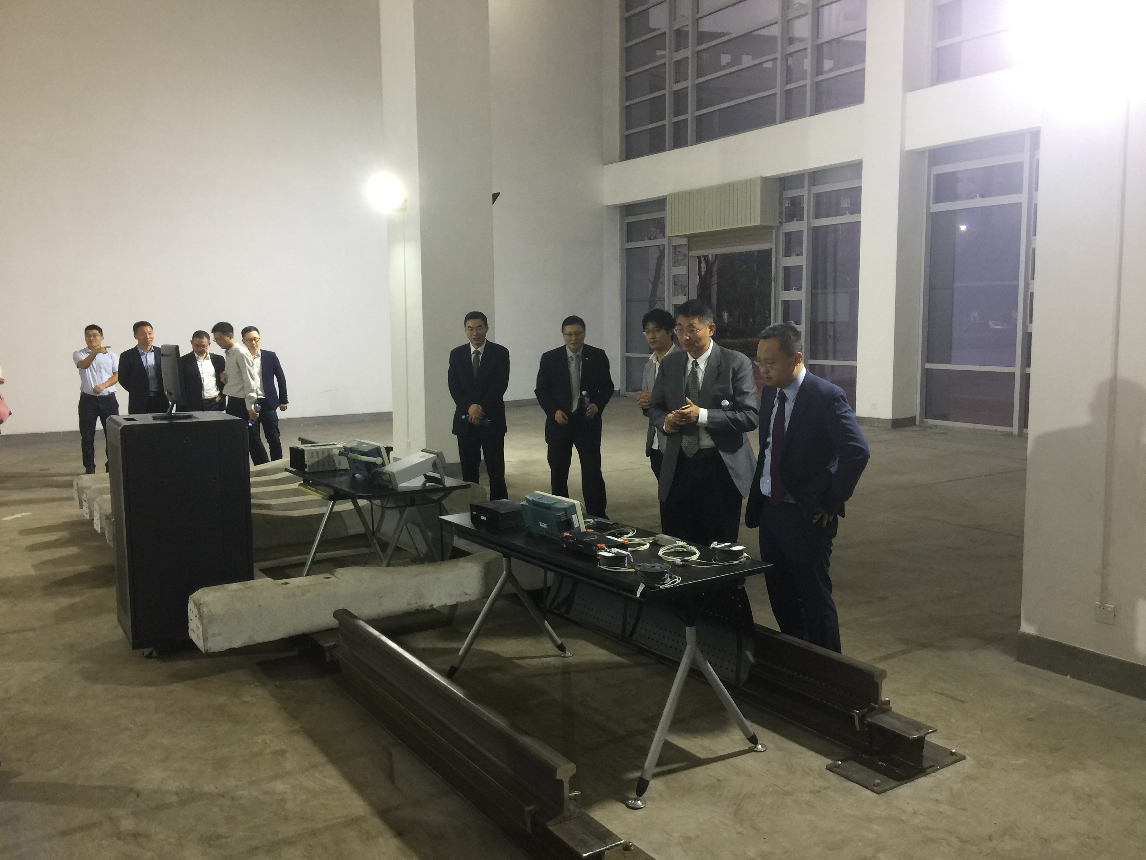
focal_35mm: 29
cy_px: 430
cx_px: 573
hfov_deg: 61.7
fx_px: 960
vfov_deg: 48.2
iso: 50
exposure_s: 1/17
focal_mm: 4.15
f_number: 2.2
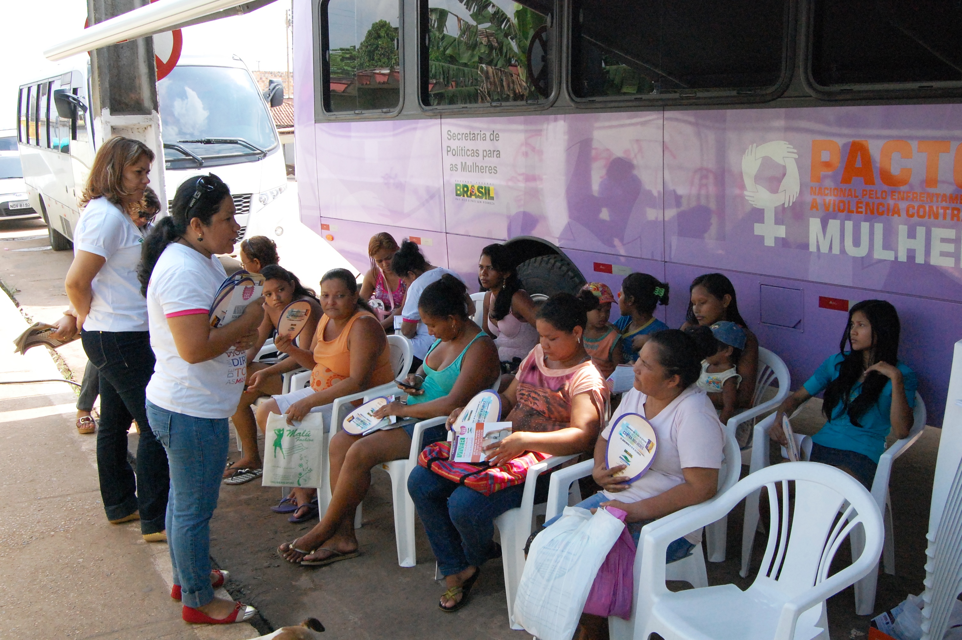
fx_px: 961
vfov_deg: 36.8
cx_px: 481
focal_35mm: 36
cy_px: 320
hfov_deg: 53.2
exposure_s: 1/500
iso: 1600
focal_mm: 24
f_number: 11
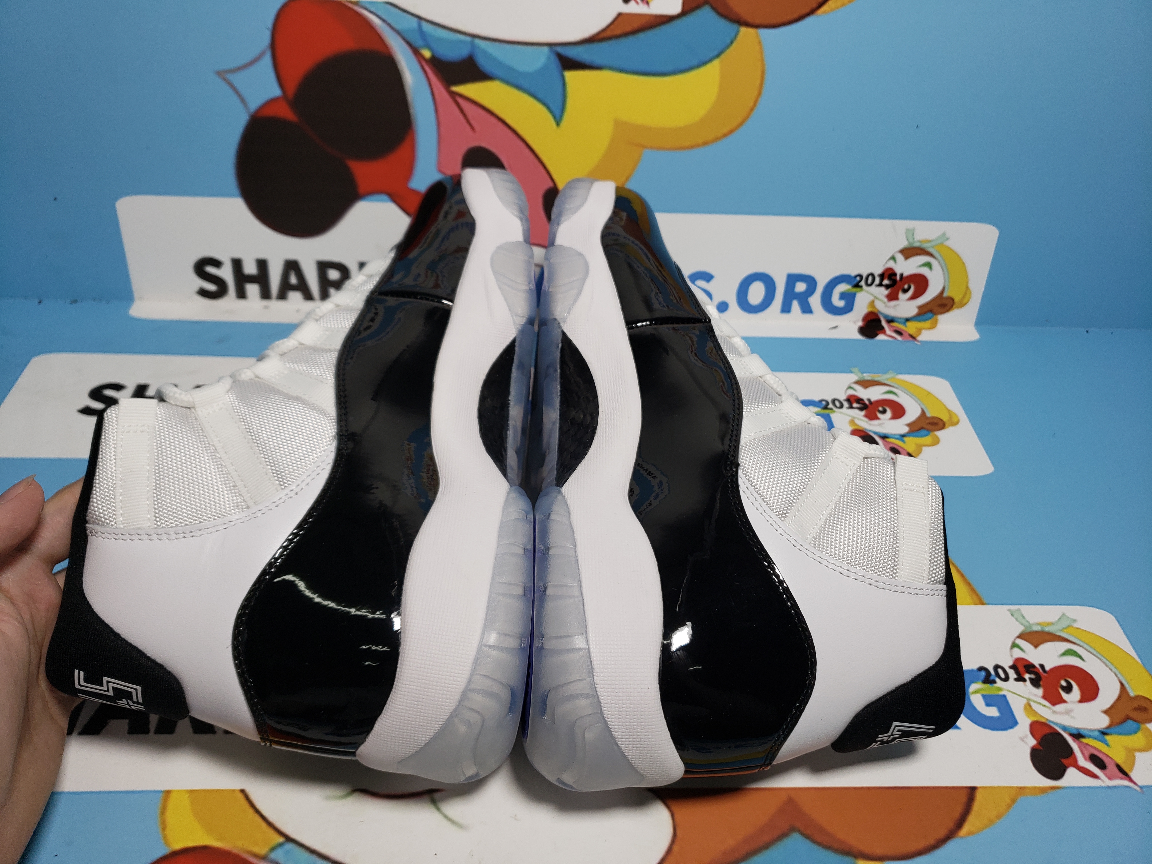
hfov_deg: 67.3
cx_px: 576
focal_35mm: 26
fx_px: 865
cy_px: 432
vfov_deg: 53.1
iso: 50
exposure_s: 1/627
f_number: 1.5
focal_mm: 4.3
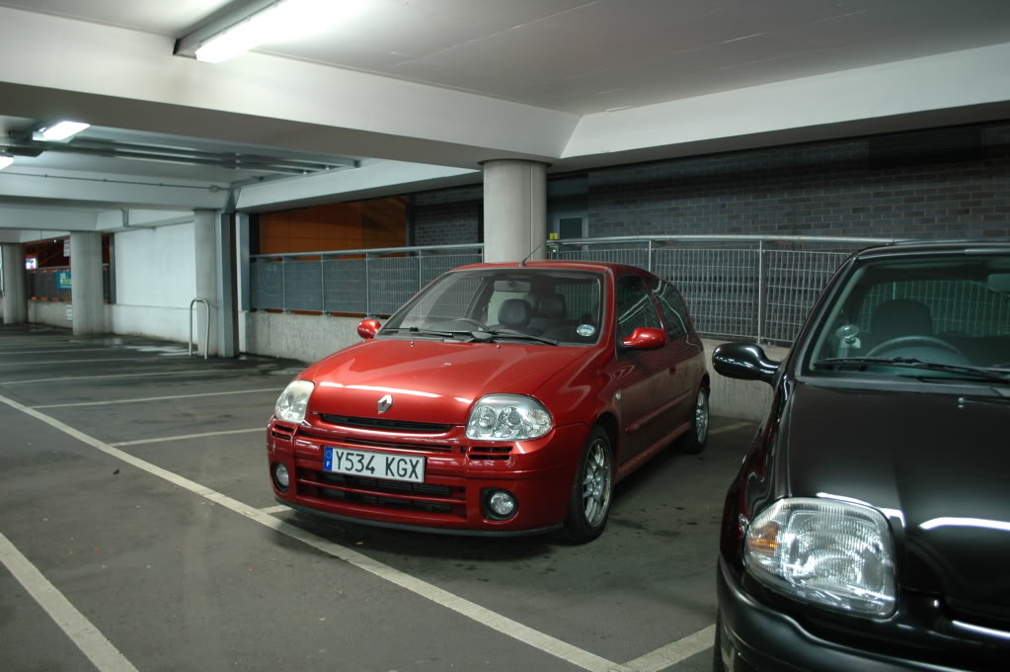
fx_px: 841
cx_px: 505
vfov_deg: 43.5
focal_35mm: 30
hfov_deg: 62.0
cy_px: 336
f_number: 3.8
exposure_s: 1/4
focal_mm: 20
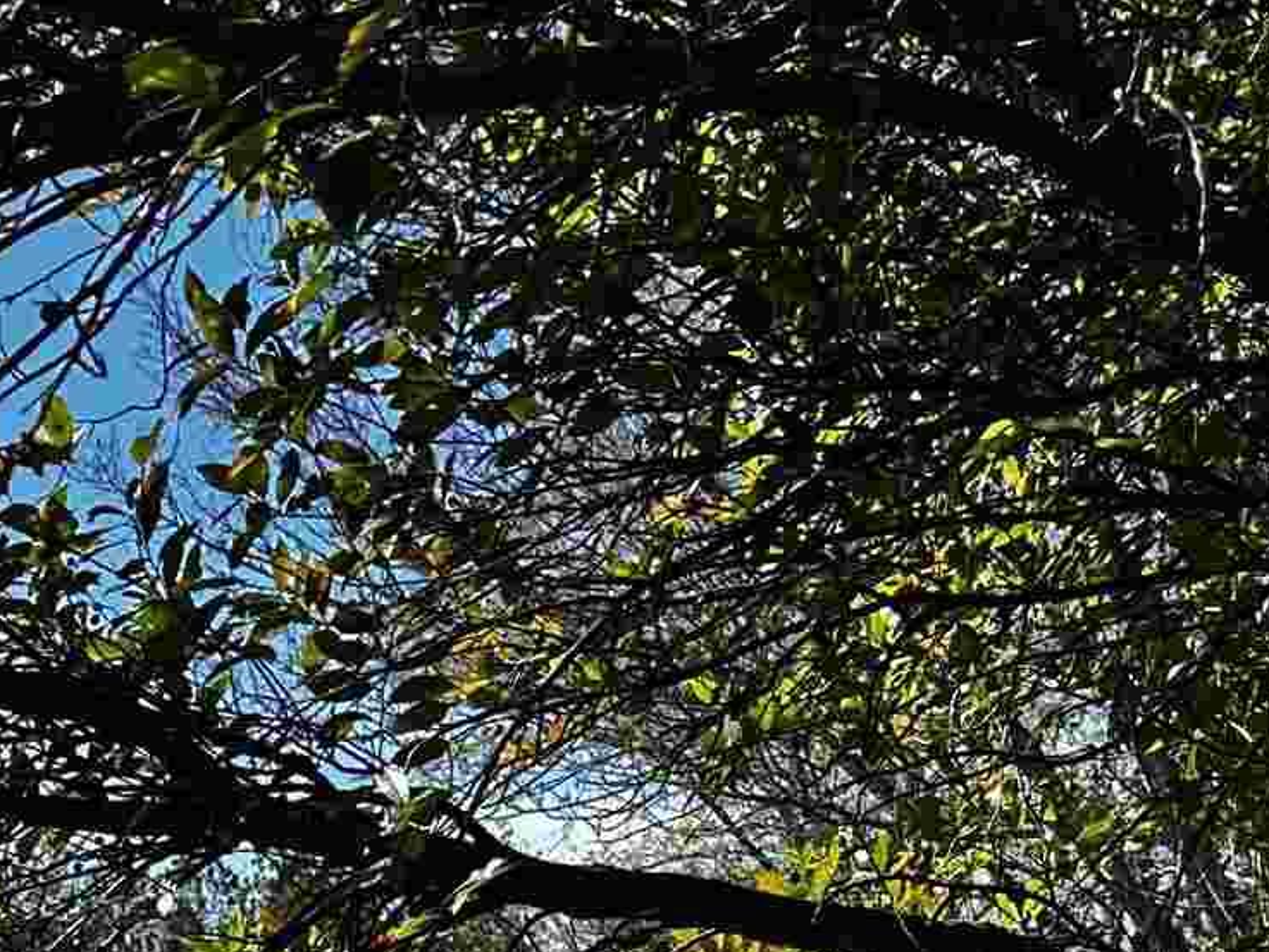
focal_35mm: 100
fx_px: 3667
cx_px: 425
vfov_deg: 14.0
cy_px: 1375
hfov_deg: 19.6
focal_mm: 6.86
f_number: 1.78
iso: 80
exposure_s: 1/2525
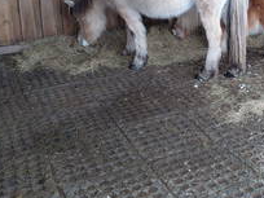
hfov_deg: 37.2
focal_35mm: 49
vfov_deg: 28.6
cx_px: 220
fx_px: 374
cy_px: 22
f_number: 1.8
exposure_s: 1/50.1
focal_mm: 4.69
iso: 400
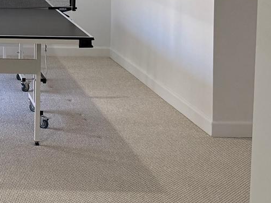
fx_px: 767
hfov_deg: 18.5
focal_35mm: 98
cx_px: -89
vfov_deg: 14.6
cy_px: -42
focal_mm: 6.76
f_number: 1.78
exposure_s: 1/120
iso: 250
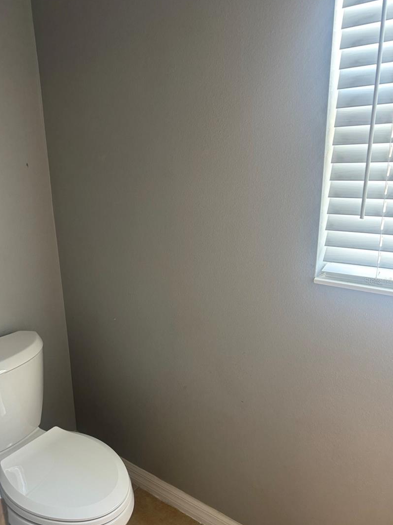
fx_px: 409
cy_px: 280
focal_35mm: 27
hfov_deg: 51.3
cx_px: 178
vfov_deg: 65.3
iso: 250
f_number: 1.78
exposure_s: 1/60
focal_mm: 6.76
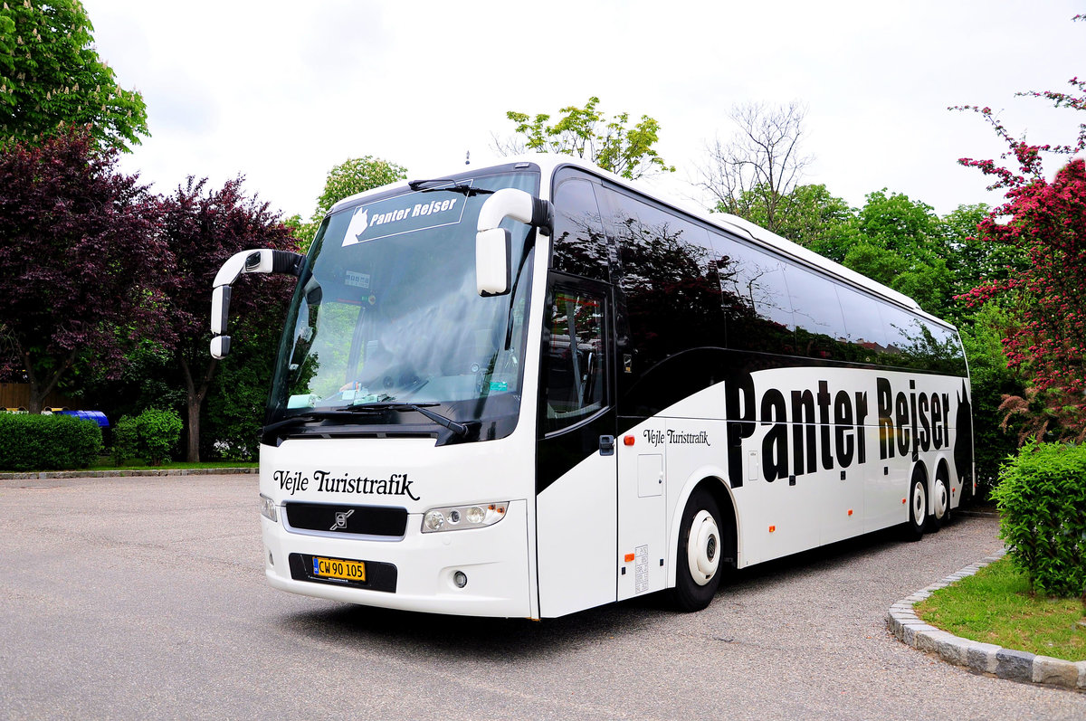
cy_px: 360
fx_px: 949
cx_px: 543
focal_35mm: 32
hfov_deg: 59.6
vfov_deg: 41.6
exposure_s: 1/250
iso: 200
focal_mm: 21
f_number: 4
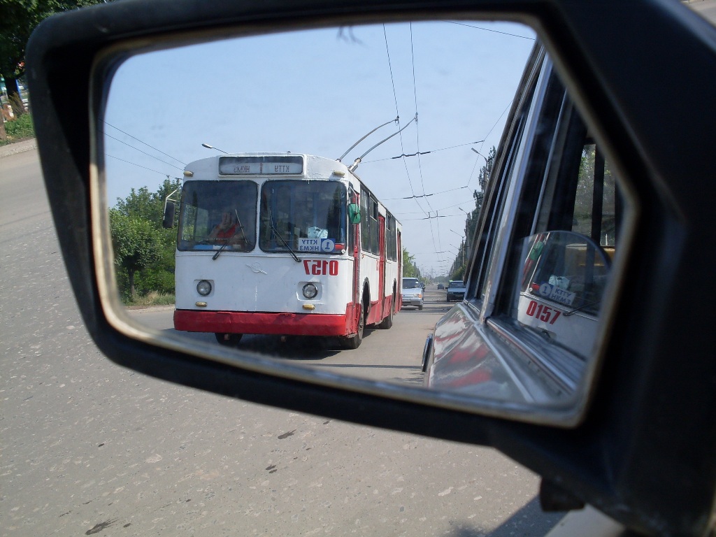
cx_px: 358
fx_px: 786
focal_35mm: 38
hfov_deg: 49.0
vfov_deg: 37.7
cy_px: 268
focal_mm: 6.3
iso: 80
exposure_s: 1/180
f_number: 8.4
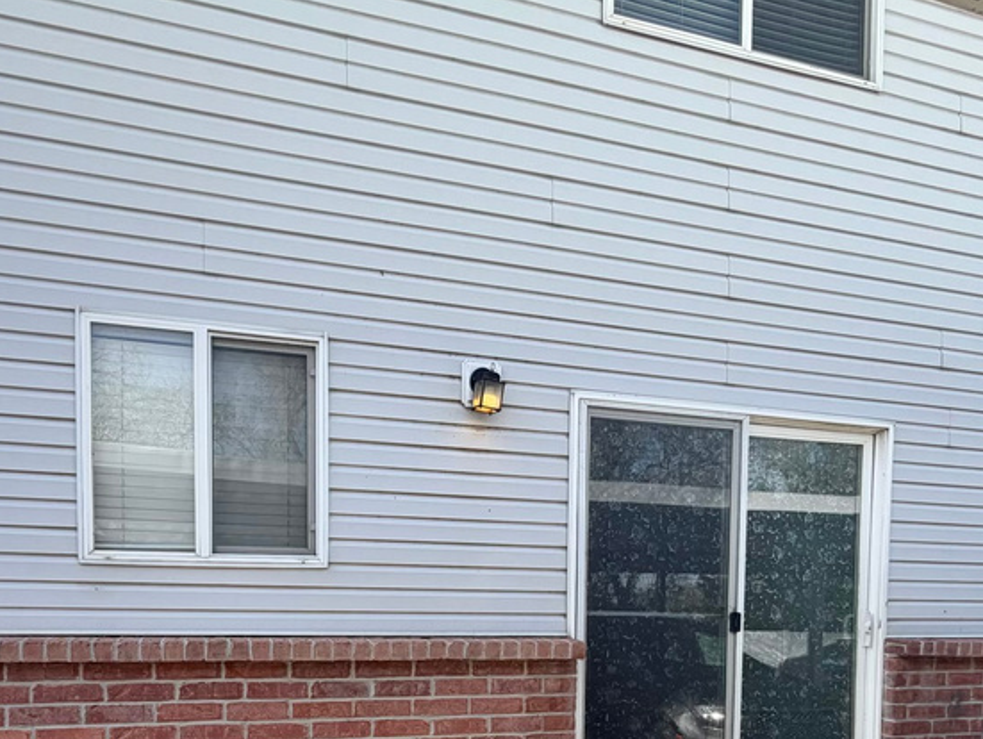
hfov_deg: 66.6
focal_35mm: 26
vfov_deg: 48.1
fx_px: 739
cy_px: 652
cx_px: 394
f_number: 2.2
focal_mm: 2.22
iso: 40
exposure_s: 1/545
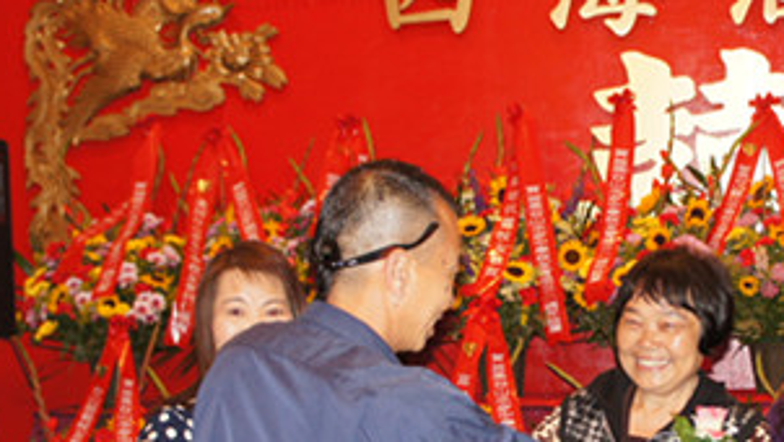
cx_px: 561
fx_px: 1518
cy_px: 354
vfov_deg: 16.4
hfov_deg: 28.6
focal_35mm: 73
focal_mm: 18
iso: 200
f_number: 3.5
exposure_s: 1/30
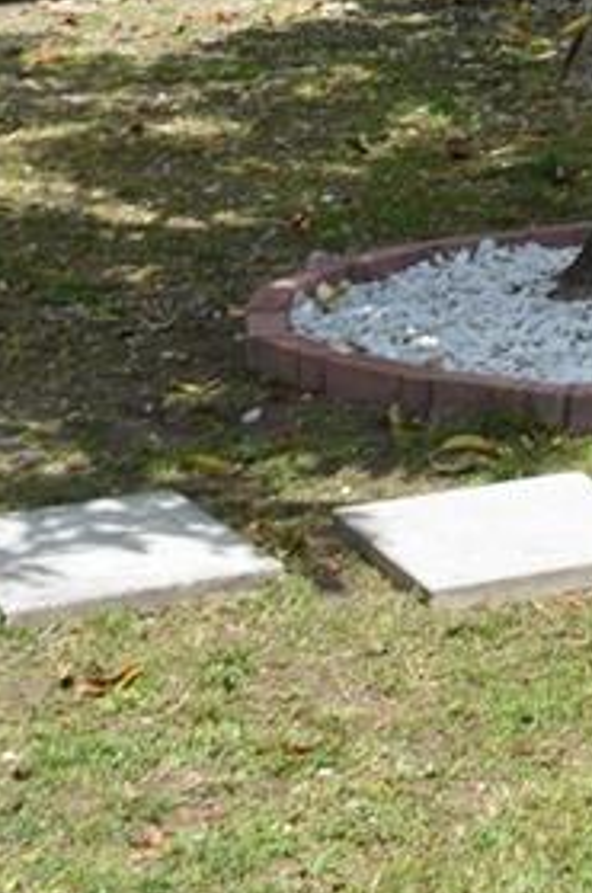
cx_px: 829
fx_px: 2872
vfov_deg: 15.2
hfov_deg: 11.4
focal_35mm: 116
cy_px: -730
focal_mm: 18
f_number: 8
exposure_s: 1/250
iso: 160
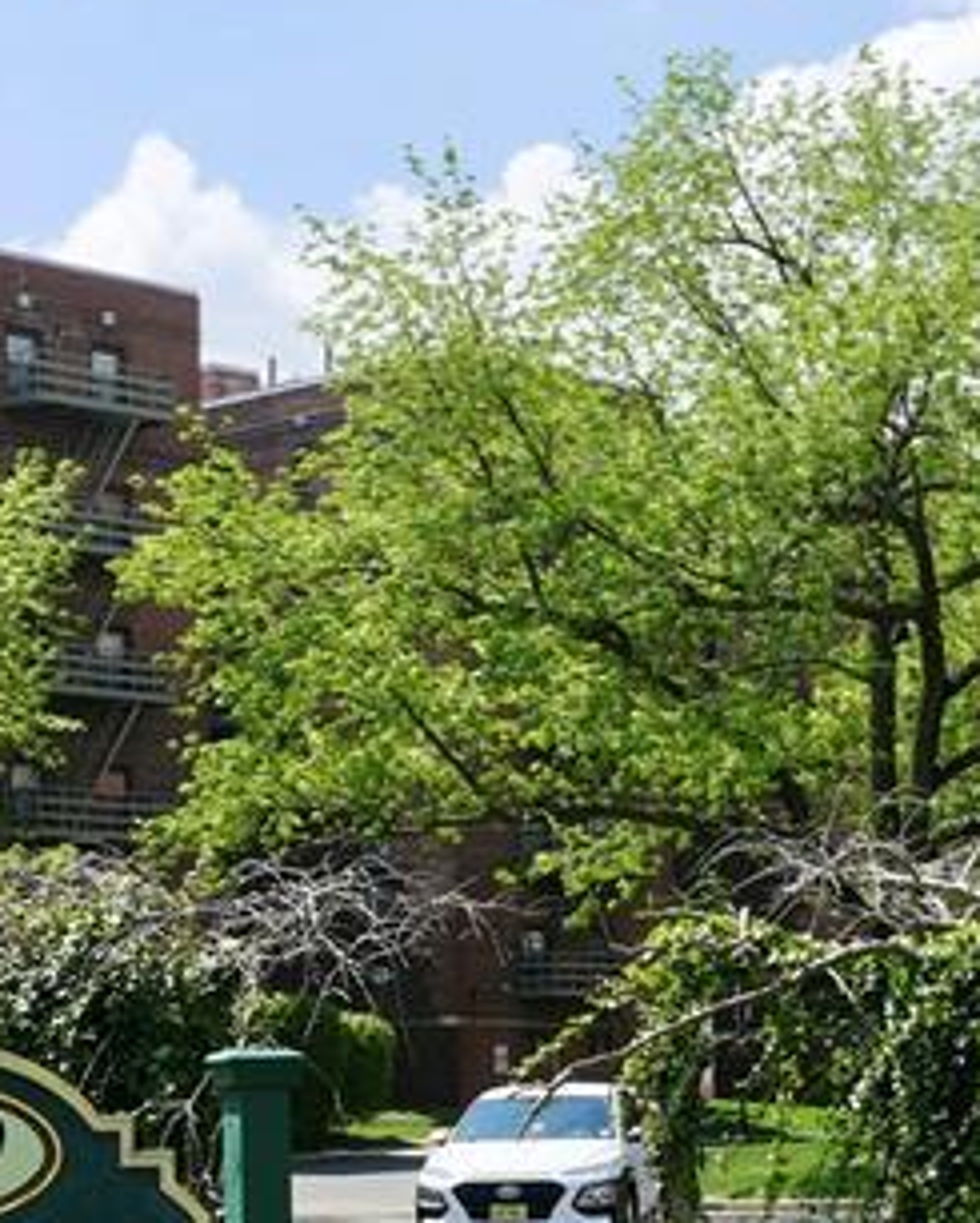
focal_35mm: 91
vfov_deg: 20.4
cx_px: -100
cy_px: 1183
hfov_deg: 16.4
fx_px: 3298
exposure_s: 1/500
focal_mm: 14
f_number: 5.6
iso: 200
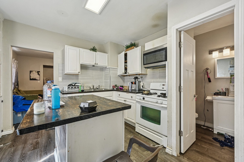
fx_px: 95
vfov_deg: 81.2
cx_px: 122
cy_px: 81
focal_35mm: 14
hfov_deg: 104.3
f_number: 8
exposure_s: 1/25
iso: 800
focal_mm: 14
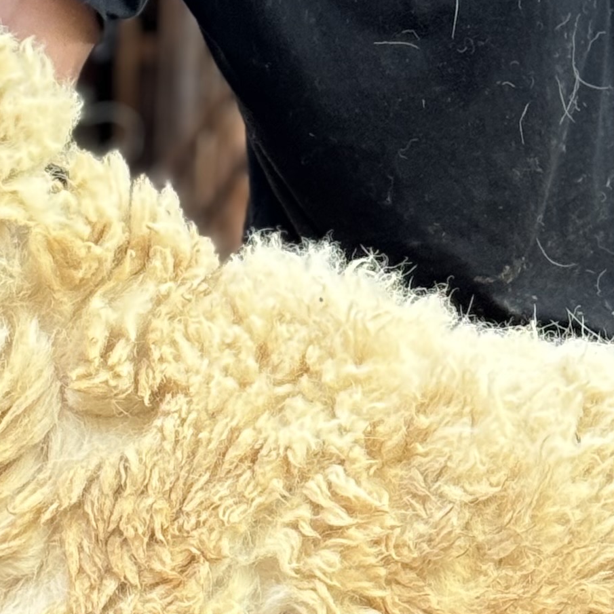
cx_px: 401
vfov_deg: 9.3
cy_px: 396
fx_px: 3793
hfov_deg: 9.2
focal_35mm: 189
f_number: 1.78
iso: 100
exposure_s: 1/97
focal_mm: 6.76
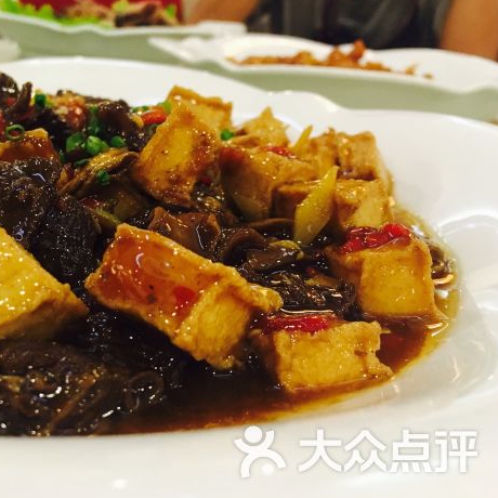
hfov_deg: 41.6
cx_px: 127
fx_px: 635
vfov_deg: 42.8
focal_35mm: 39
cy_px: 224
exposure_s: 1/33
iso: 250
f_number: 2.2
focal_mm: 4.15
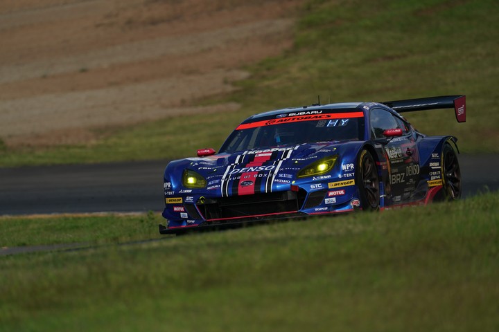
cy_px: 166
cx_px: 250
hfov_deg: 3.4
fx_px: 8316
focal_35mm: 600
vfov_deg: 2.3
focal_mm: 600
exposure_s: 1/800
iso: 200
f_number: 7.1
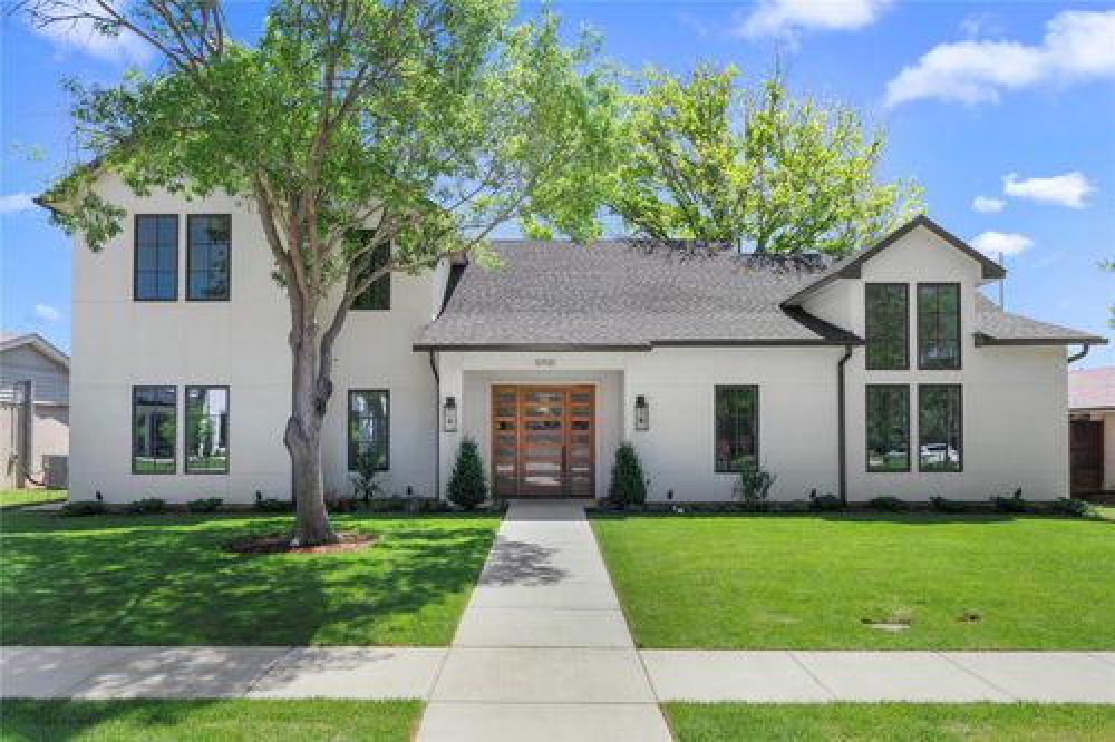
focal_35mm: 23
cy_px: 371
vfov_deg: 55.1
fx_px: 712
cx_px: 558
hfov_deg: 76.1
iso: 400
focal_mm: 23
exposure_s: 1/40
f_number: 8
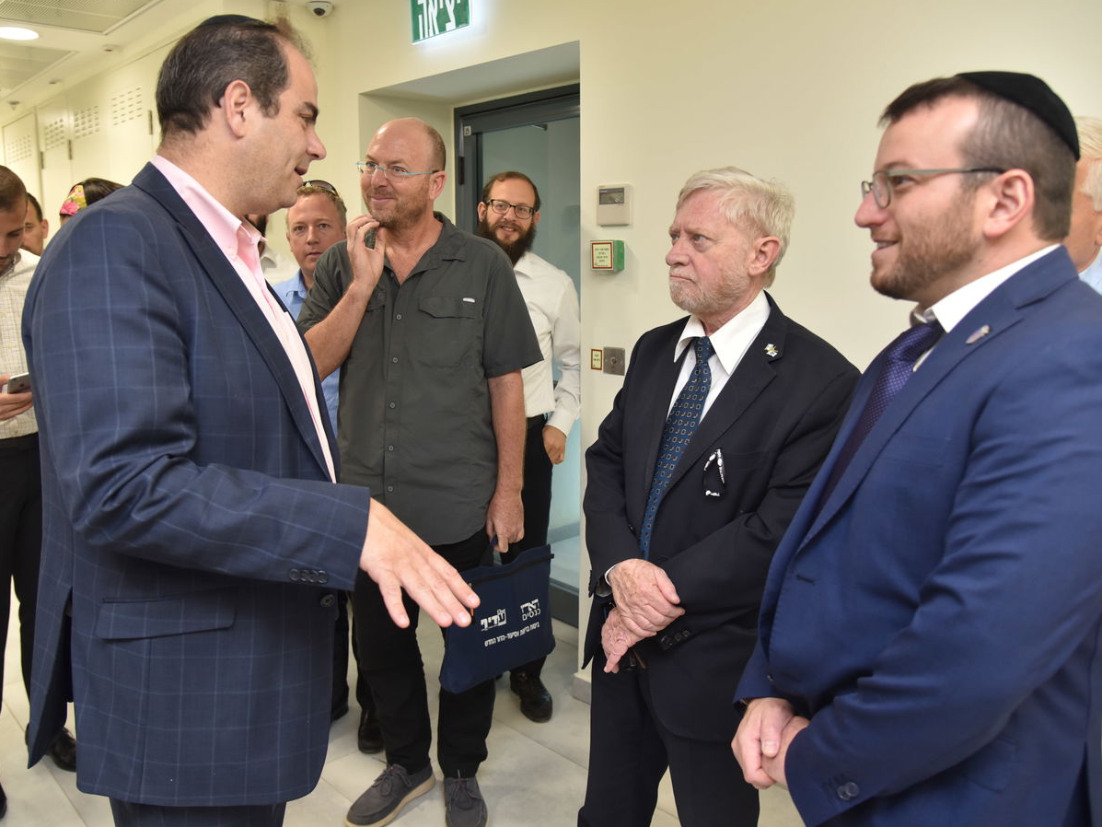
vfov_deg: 51.4
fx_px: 860
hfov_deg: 65.3
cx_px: 522
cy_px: 403
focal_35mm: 27
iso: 640
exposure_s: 1/200
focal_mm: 24
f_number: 4
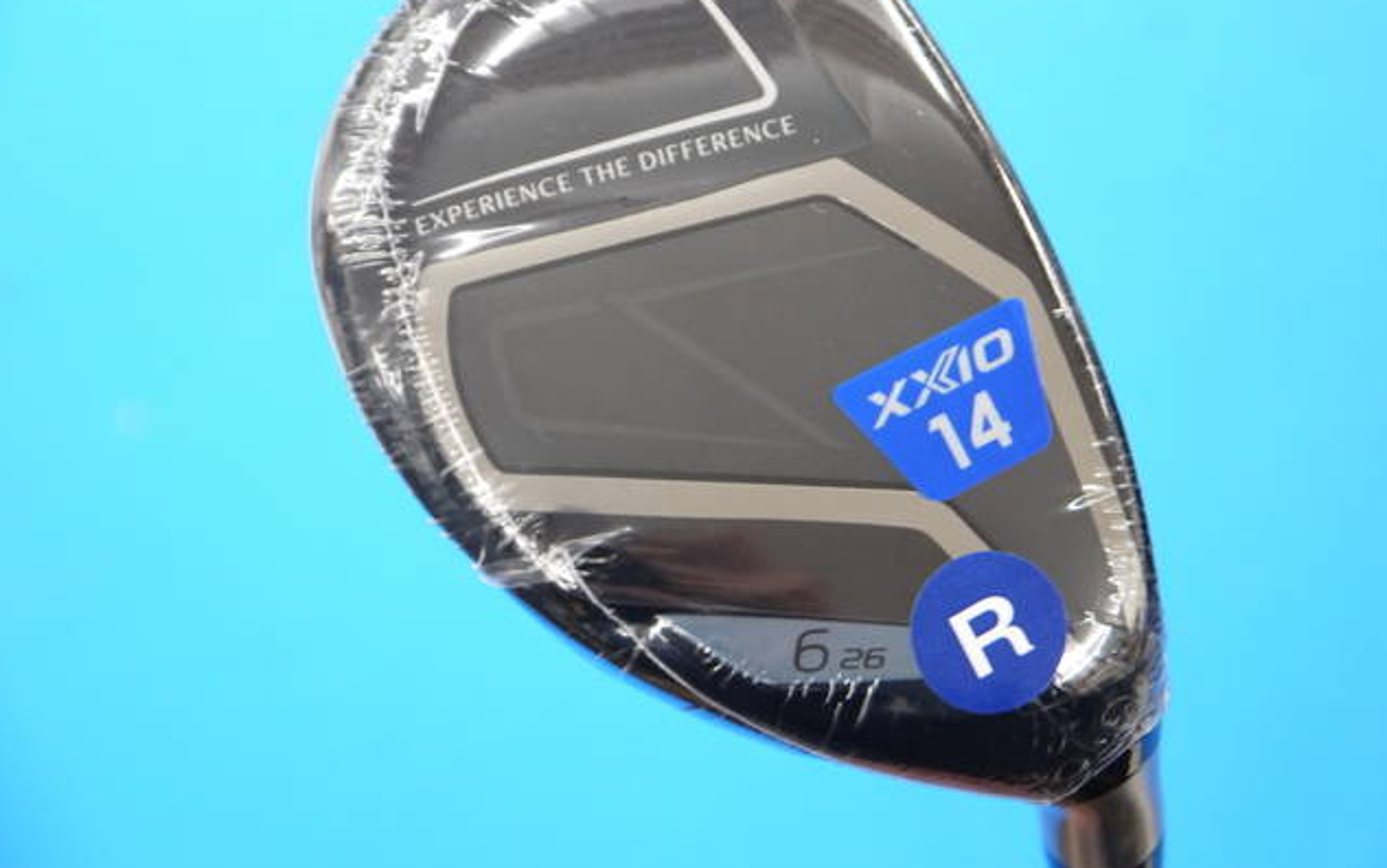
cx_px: 697
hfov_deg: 23.0
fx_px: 3403
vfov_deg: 14.5
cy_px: 373
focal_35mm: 90
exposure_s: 1/60
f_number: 5.6
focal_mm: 42
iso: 800
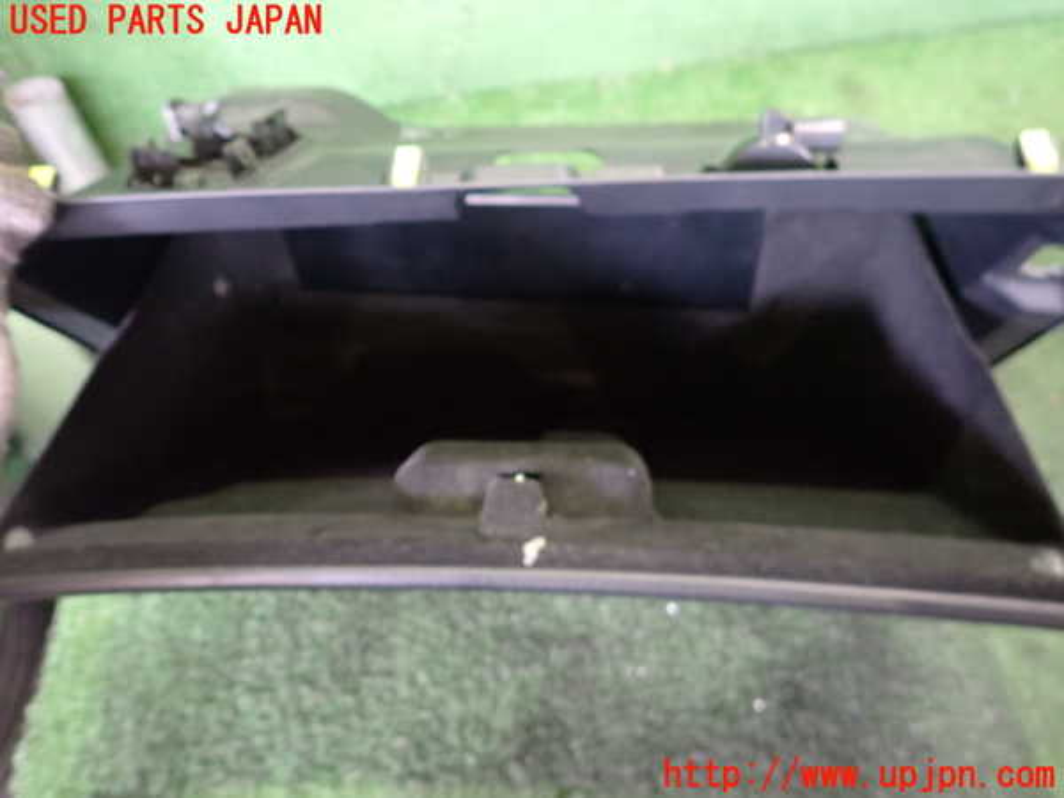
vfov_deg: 54.9
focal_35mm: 25
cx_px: 532
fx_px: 768
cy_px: 399
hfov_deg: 69.4
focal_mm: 4.5
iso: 800
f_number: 2
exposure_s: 1/15
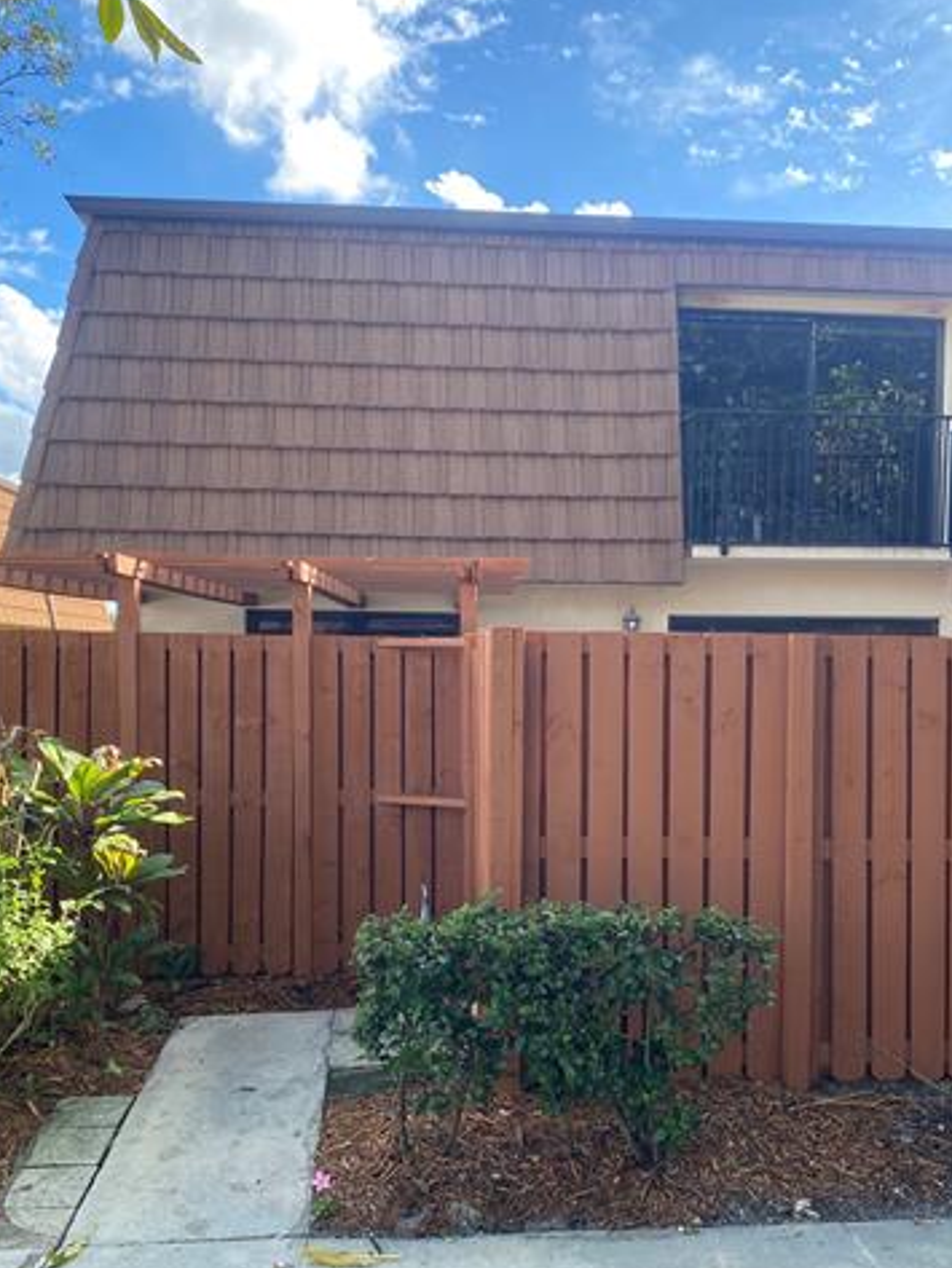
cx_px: 531
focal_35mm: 33
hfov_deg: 42.9
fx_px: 1210
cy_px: 718
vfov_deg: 55.2
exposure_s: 1/541
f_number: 1.8
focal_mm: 4.25
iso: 32
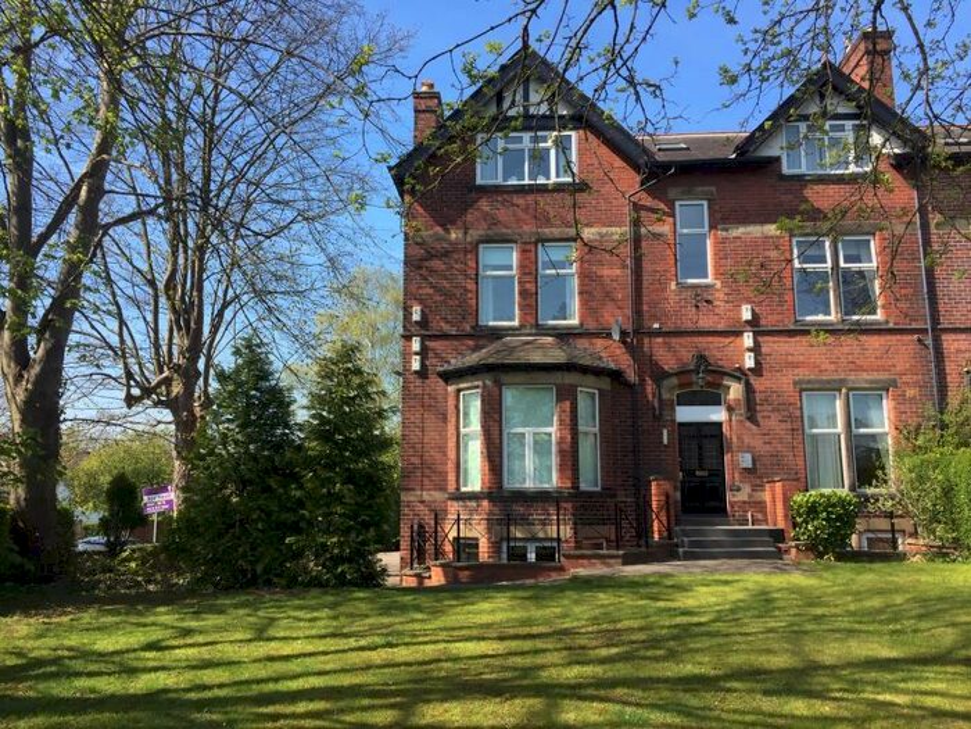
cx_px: 486
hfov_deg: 61.7
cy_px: 364
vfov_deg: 48.2
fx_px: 813
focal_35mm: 29
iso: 32
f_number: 2.2
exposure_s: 1/879
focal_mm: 4.15
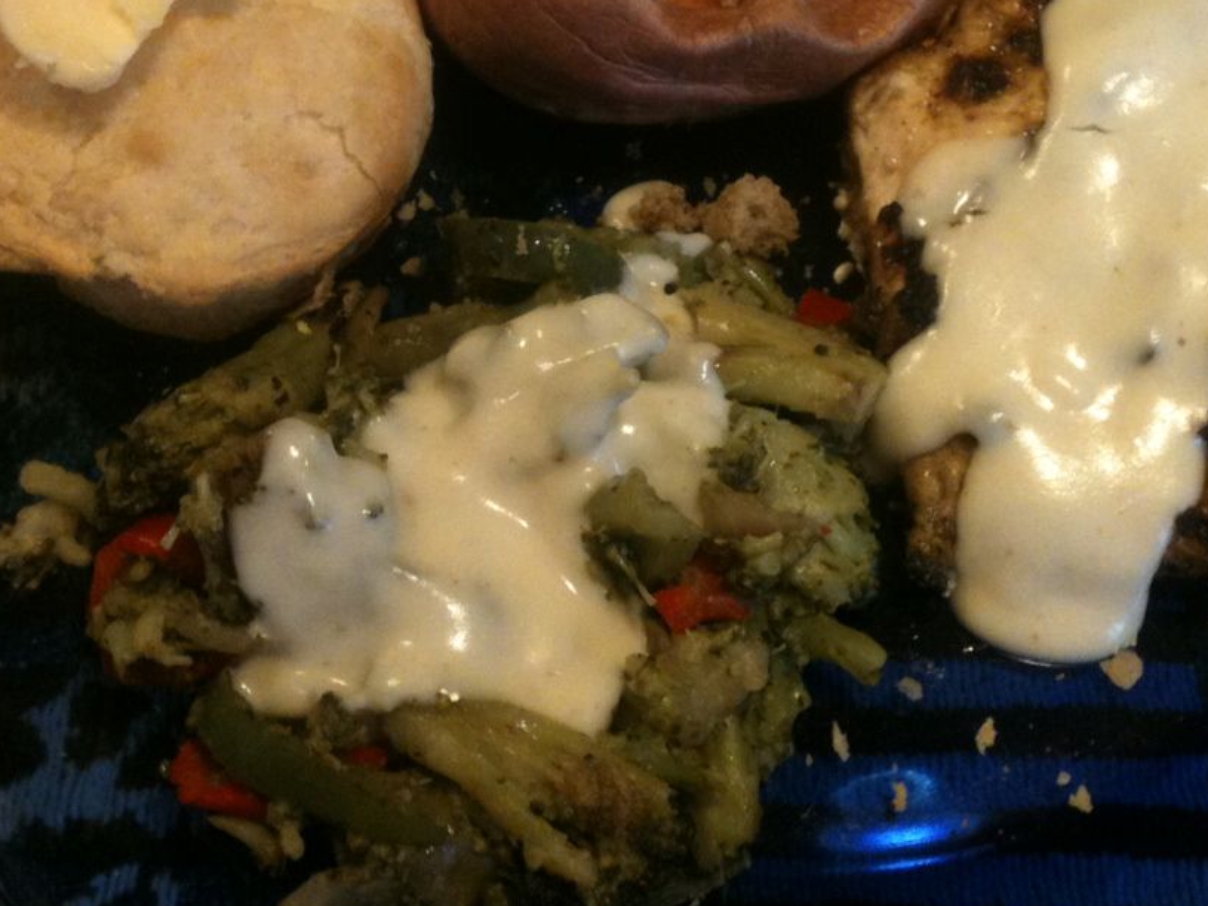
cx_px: 625
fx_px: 1919
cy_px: 211
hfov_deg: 34.9
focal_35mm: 55
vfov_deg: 26.2
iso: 160
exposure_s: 1/15
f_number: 2.8
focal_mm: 3.85
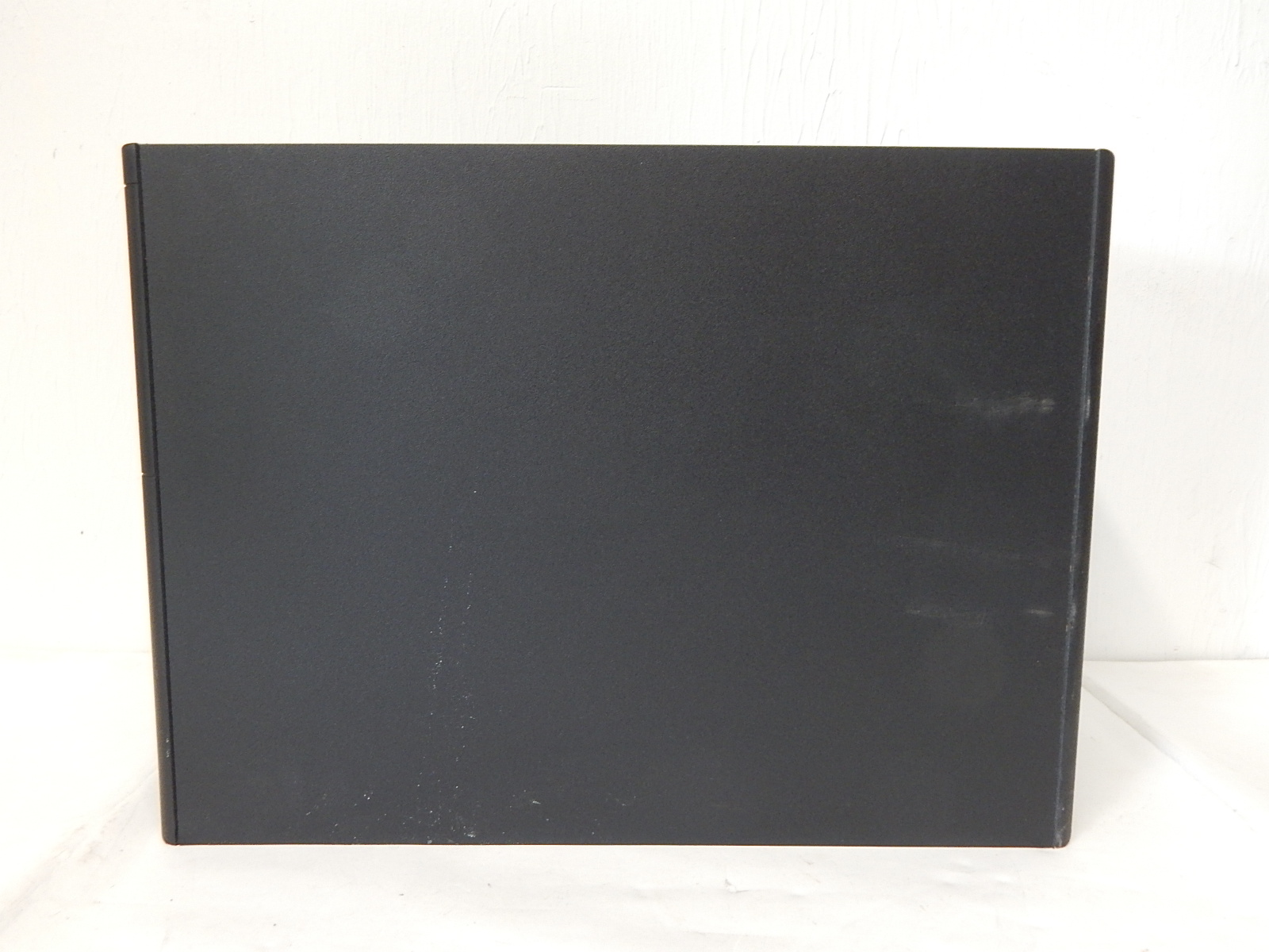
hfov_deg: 58.4
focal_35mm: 31
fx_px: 1136
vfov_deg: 45.4
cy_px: 476
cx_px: 634
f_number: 3.2
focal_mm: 5.6
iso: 400
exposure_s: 1/25
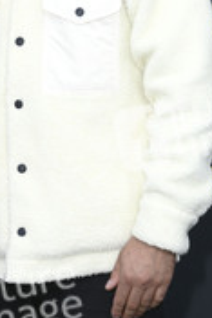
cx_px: 42
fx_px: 2115
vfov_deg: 8.6
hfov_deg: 5.7
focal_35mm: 239
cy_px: 38
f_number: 5.6
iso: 800
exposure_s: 1/250
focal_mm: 105
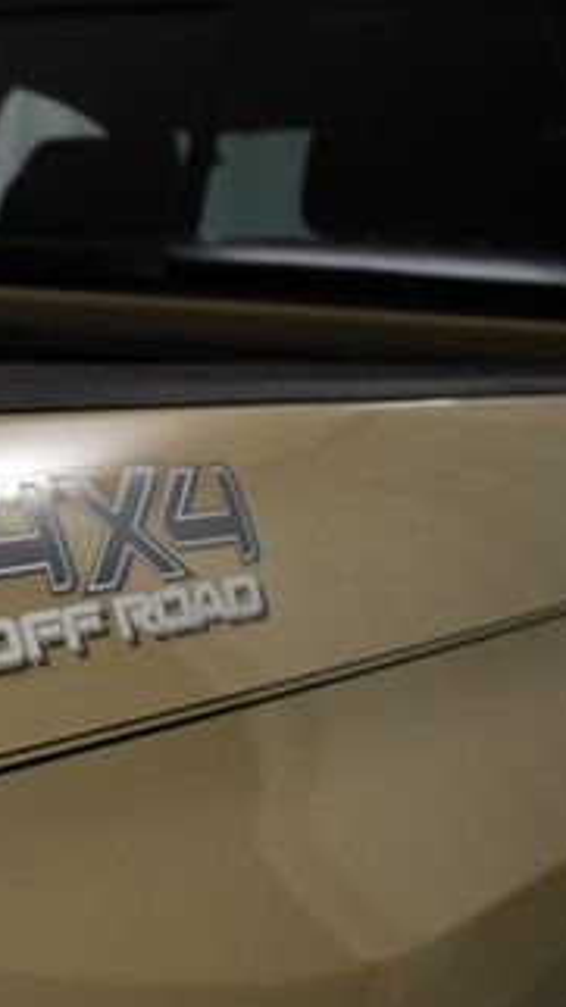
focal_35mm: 75
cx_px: -366
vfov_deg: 28.1
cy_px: 660
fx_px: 2002
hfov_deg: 14.6
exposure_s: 1/250
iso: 800
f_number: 3.5
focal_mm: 18
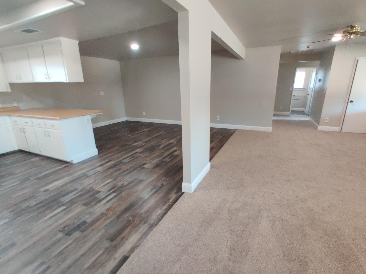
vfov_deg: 89.9
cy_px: 137
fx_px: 137
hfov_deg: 106.2
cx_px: 183
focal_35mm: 13
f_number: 2.2
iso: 640
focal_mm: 2.25
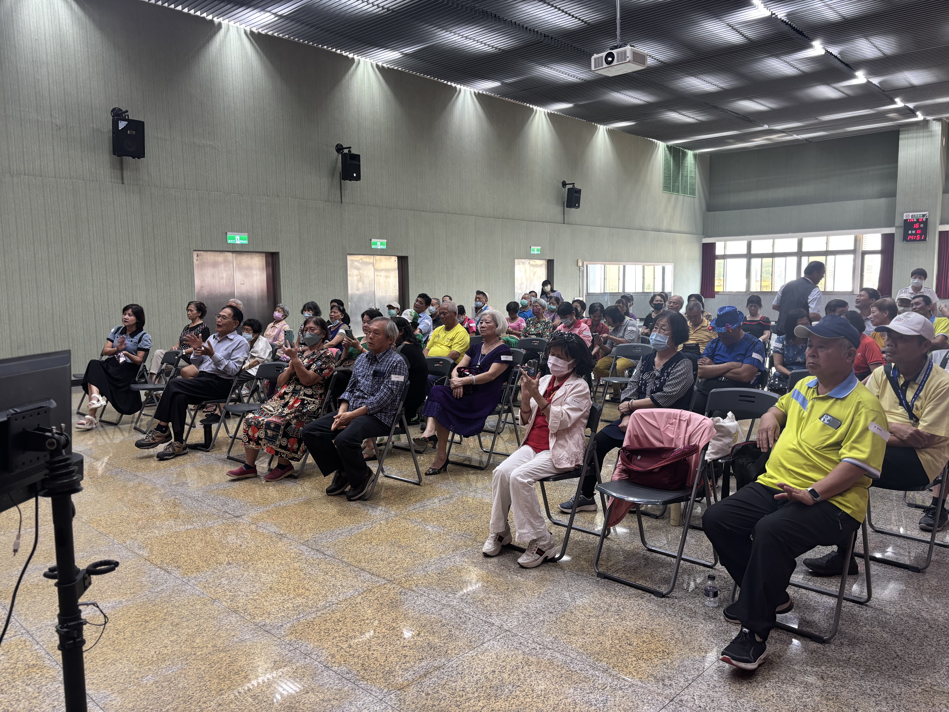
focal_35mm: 26
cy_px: 356
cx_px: 474
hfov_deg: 67.3
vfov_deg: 53.1
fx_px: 713
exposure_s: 1/60
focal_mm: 5.96
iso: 125
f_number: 1.6
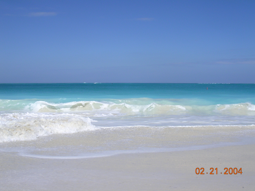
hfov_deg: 49.0
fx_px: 280
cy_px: 96
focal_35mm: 38
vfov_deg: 37.7
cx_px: 128
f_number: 5.6
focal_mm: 5.8
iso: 100
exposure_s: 1/626
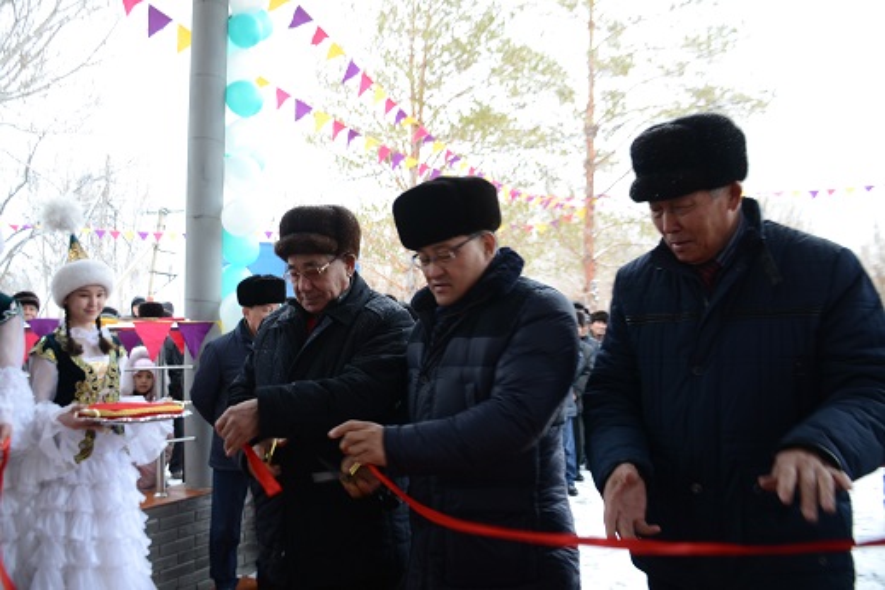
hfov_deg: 67.4
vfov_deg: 47.9
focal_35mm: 27
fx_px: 664
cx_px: 442
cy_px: 295
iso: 200
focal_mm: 18
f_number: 4
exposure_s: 1/60
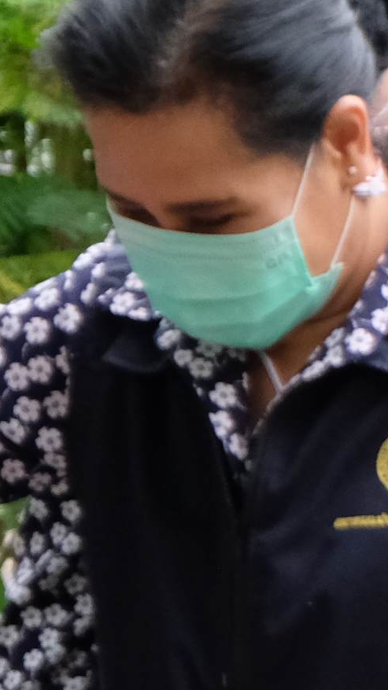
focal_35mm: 370
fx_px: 6771
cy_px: 458
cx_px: 159
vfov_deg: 5.8
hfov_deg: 3.3
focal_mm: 48.4
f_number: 5.6
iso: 2000
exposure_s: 1/60
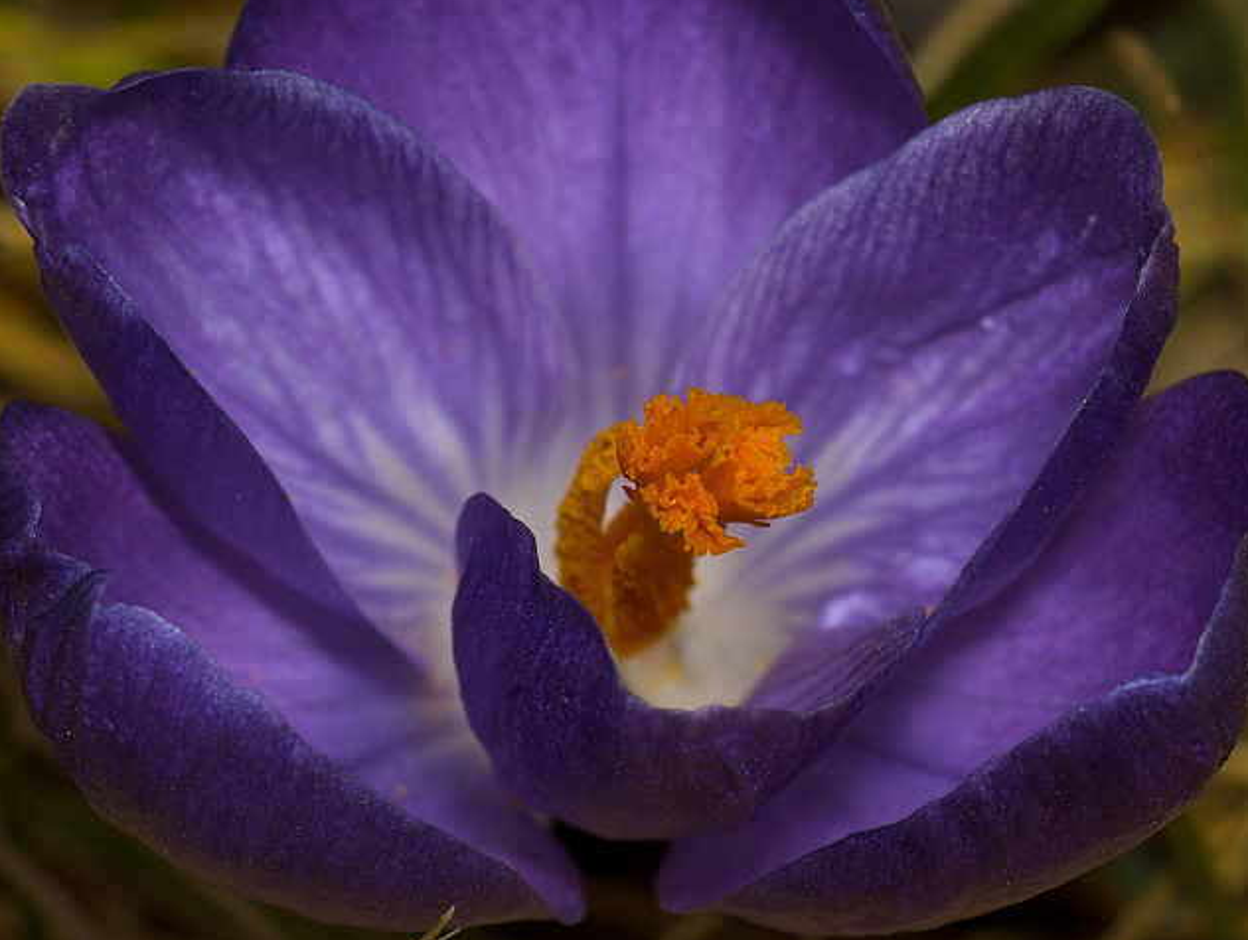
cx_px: 754
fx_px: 17548
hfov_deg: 4.1
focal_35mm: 486
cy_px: 445
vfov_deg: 3.1
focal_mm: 150
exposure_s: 1/250
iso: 200
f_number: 11
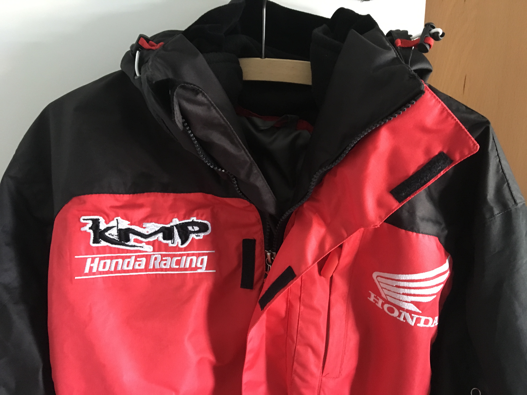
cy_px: 198
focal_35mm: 29
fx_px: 442
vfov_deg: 48.2
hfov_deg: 61.7
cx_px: 264
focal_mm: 4.15
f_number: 2.2
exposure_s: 1/17
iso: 400
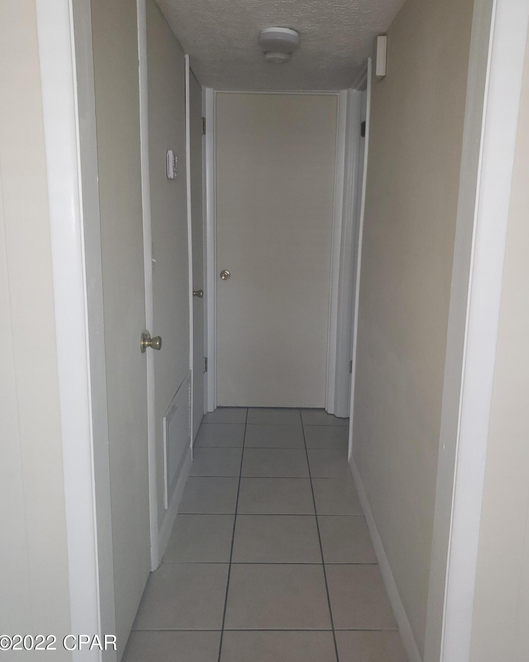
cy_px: 311
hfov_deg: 51.5
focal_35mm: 28
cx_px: 268
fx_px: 548
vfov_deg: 62.2
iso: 125
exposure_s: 1/60
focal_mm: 4.3
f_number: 1.5
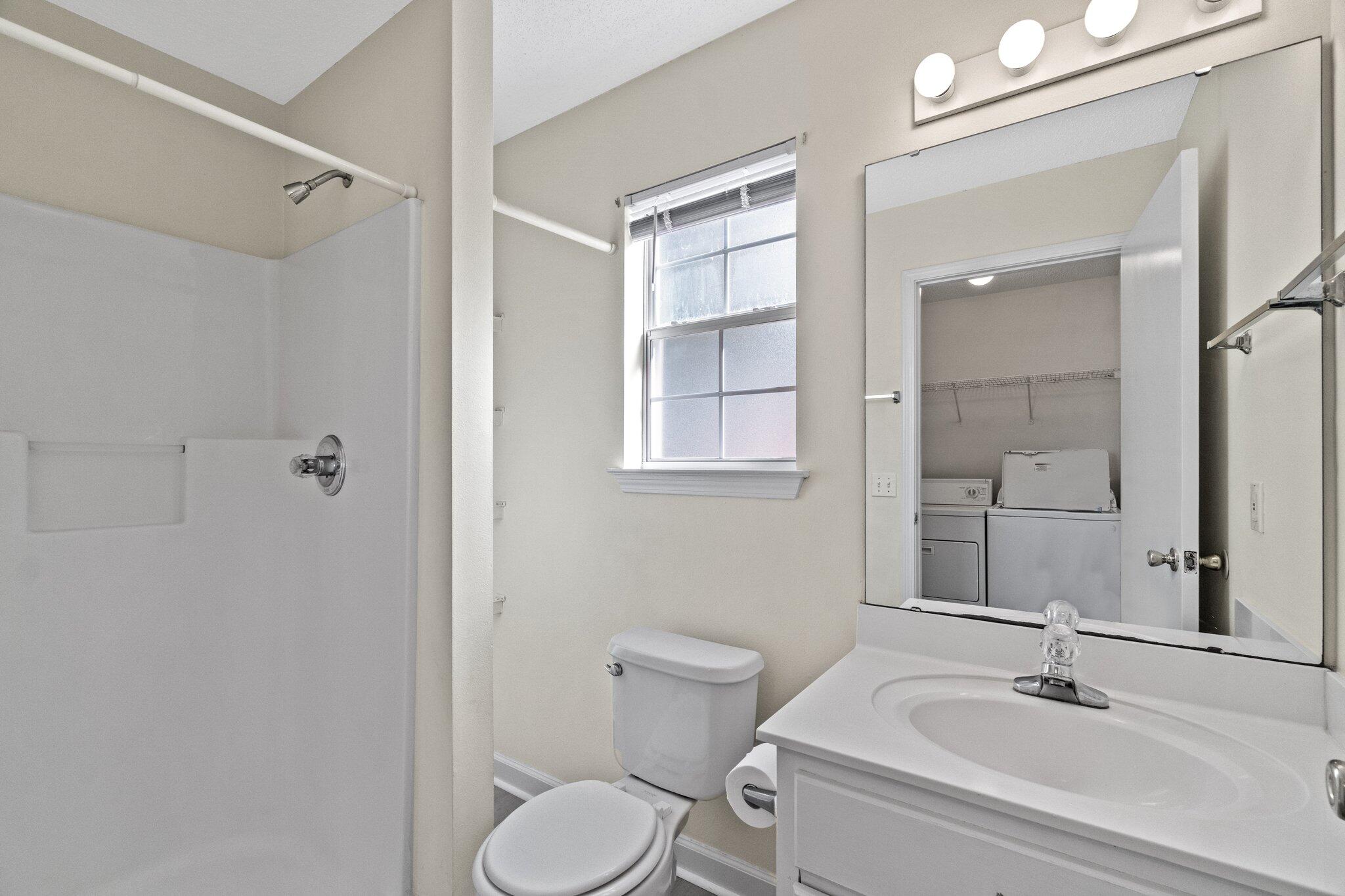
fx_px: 560
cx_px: 672
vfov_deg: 77.3
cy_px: 448
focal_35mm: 15
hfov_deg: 100.4
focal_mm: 10
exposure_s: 1/8
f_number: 8
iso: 800
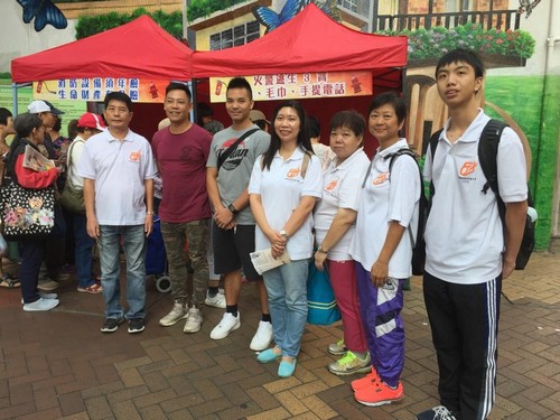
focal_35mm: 29
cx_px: 280
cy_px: 210
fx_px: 469
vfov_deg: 48.2
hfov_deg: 61.7
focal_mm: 4.15
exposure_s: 1/514
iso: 32
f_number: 2.2
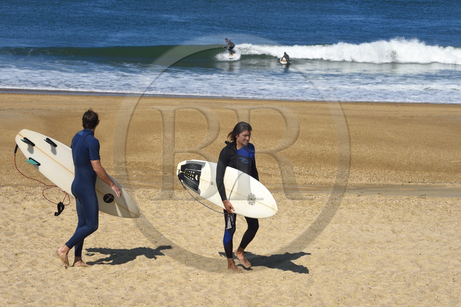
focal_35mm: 140
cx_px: 230
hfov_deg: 14.7
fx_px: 1792
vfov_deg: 9.8
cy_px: 154
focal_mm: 140
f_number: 16
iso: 200
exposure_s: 1/250
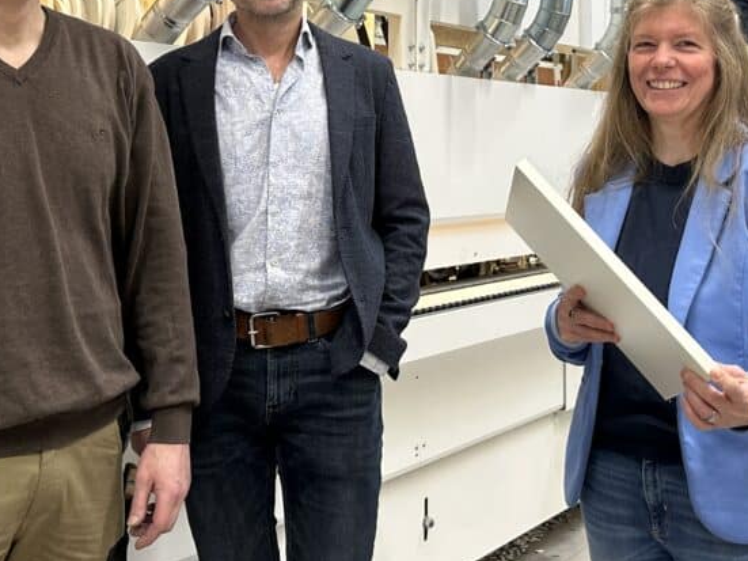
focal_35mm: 51
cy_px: 120
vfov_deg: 28.0
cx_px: 343
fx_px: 1102
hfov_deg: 37.5
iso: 200
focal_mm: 6.86
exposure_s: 1/49
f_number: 1.78
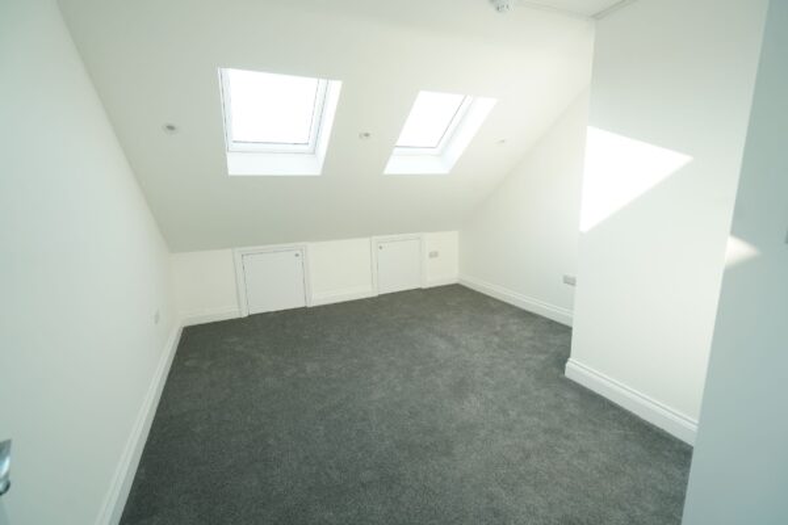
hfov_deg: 96.7
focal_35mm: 16
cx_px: 394
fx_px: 350
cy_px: 262
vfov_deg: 73.7
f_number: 5
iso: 400
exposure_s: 1/160
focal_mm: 16
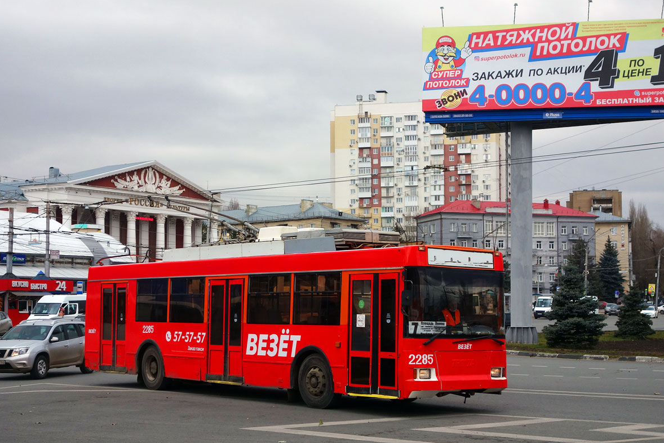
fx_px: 996
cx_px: 333
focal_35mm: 54
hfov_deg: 36.9
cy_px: 223
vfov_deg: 25.1
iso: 250
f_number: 3.5
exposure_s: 1/500
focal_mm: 19.53
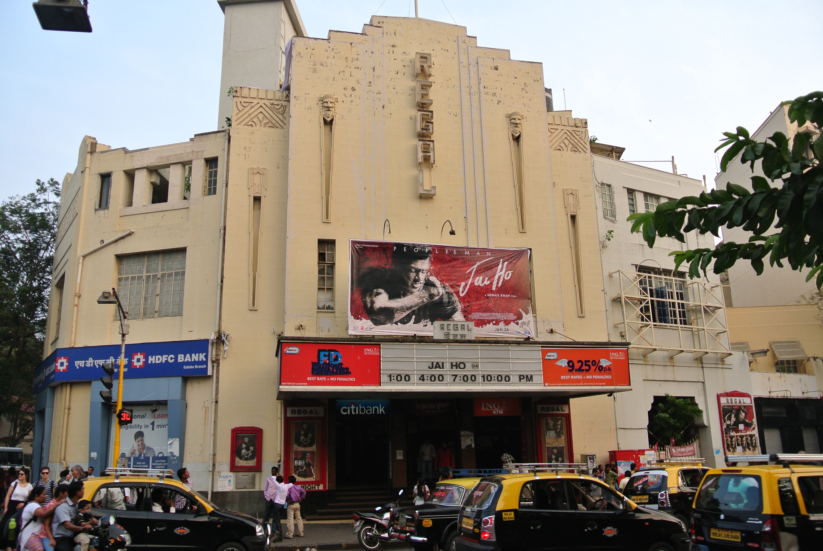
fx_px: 618
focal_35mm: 27
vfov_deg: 48.1
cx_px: 412
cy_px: 276
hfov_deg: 67.3
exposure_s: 1/250
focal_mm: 10
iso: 140
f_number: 3.5
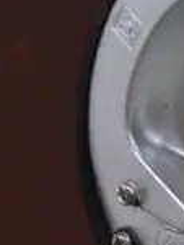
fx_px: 2021
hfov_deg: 5.2
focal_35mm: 286
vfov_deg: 6.5
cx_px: 310
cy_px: 622
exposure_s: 1/60
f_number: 4.6
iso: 1000
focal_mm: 21
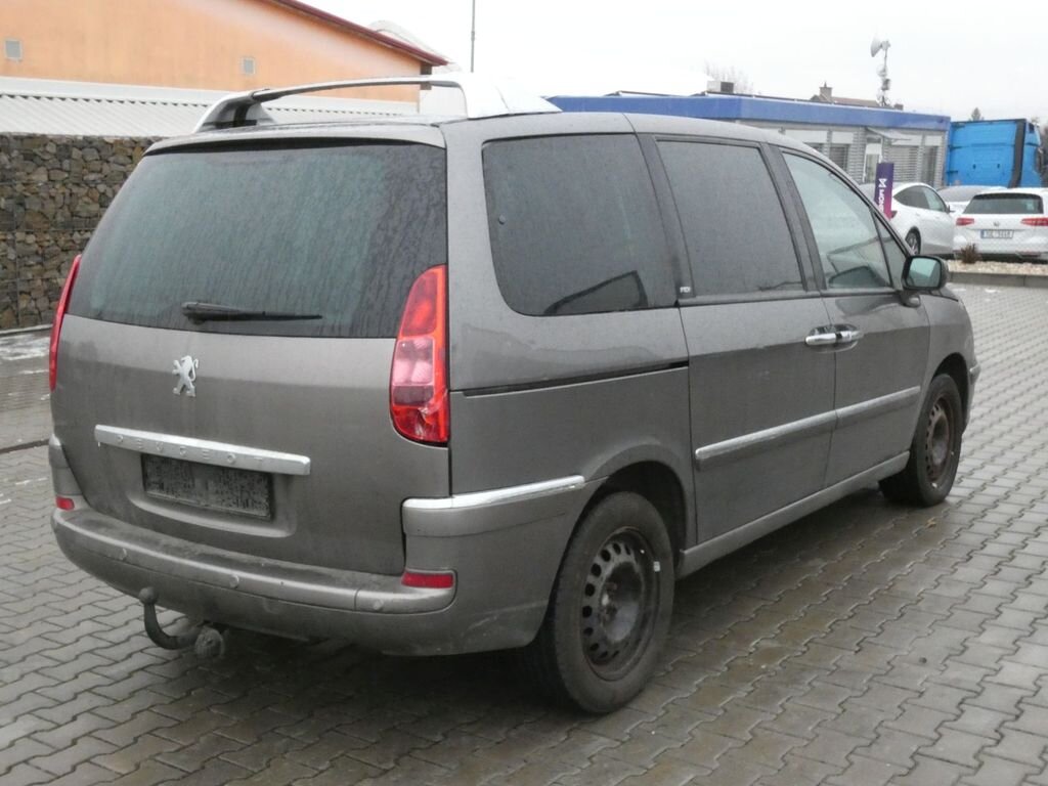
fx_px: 1241
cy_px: 393
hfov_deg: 45.8
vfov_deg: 35.1
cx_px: 524
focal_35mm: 41
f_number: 5.6
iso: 1250
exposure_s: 1/80
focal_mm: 7.3
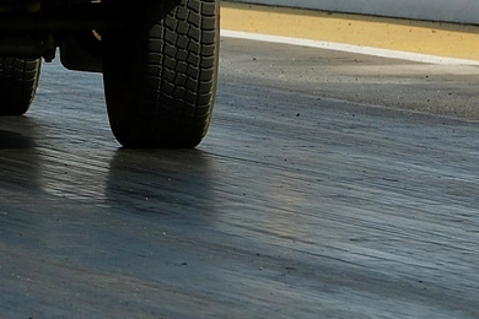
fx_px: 9859
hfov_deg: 2.8
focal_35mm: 741
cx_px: -497
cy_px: -333
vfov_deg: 1.9
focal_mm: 75
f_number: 4.5
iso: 160
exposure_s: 1/1800
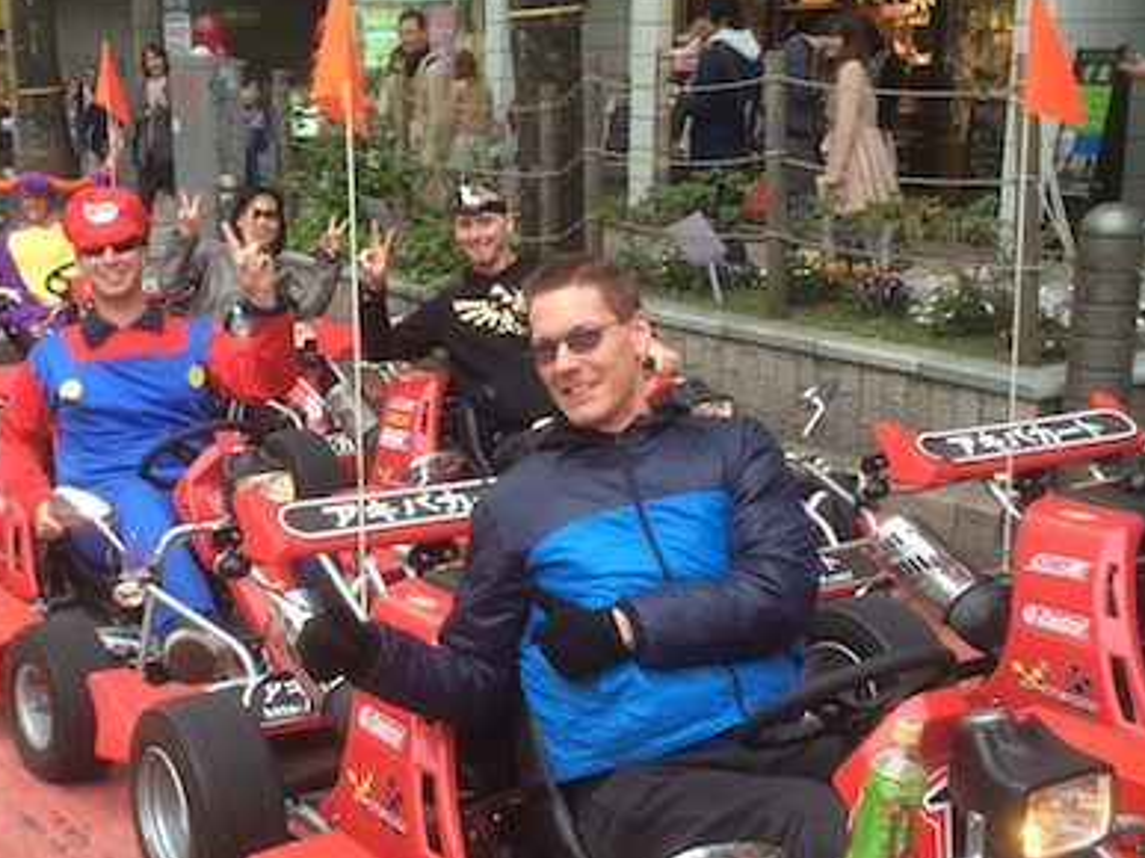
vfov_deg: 26.1
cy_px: 500
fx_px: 1852
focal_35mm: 56
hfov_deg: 34.1
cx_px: 407
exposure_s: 1/60
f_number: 2.2
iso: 50
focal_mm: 4.12
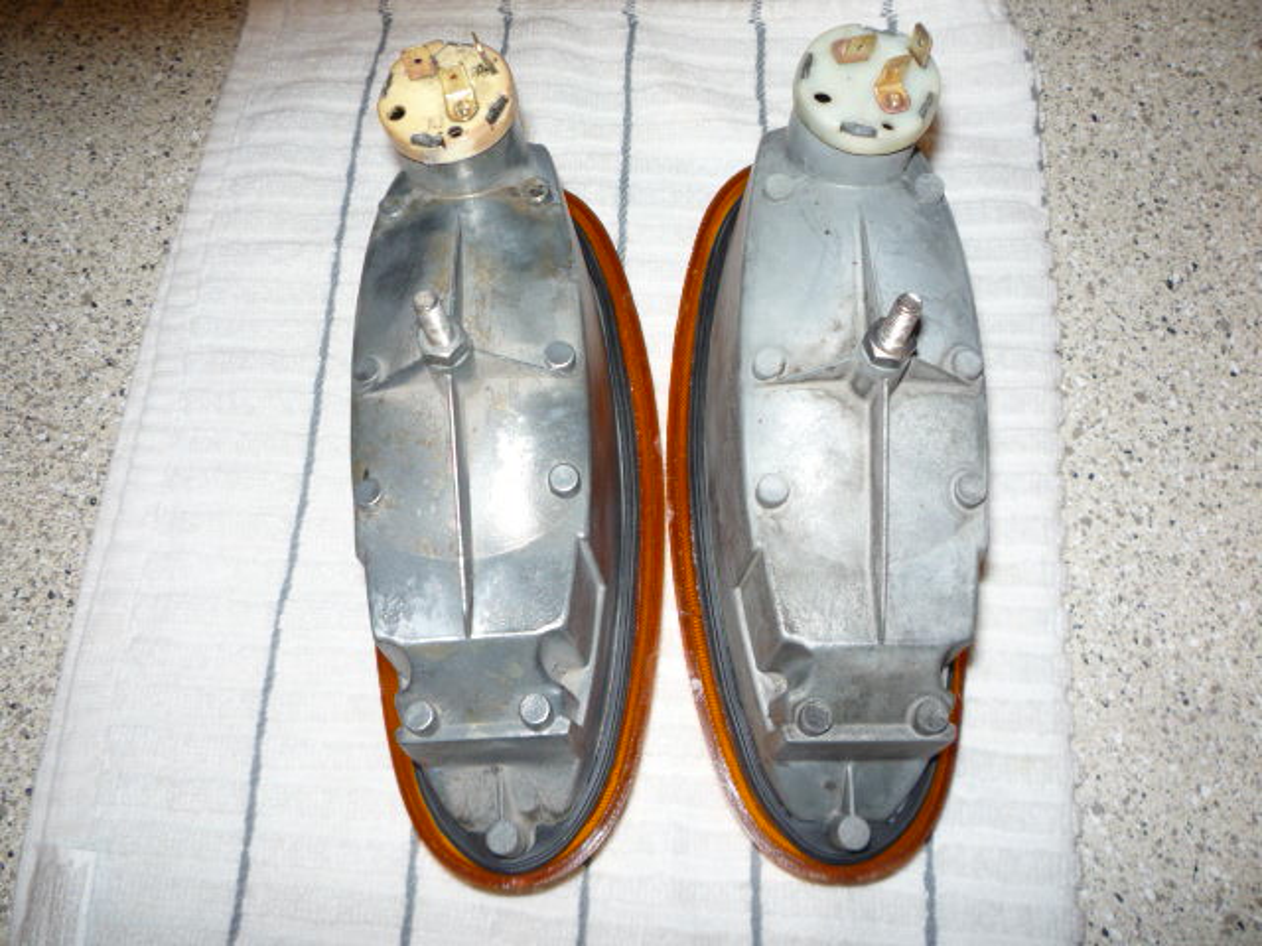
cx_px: 631
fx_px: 1094
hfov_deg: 60.0
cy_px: 473
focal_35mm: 30
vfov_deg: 46.8
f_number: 3.3
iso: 100
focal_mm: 5.2
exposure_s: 1/30
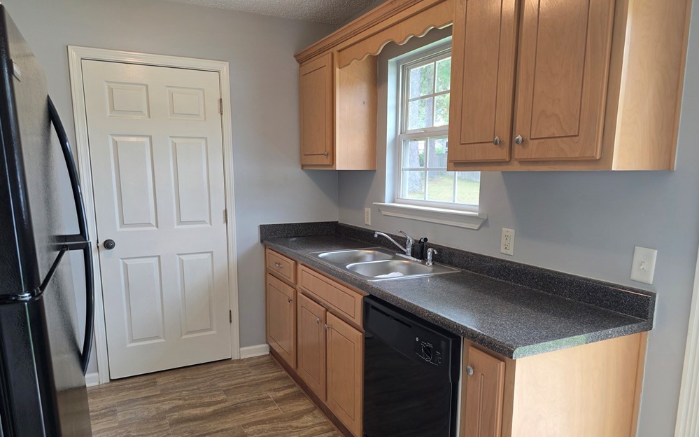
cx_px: 346
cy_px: 257
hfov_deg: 72.6
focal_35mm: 25
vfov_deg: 49.0
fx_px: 476
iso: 80
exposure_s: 1/120
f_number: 1.7
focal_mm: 6.3
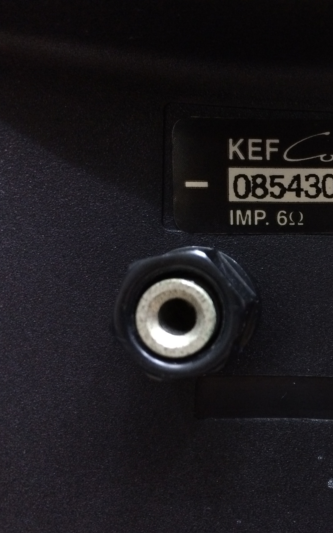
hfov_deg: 28.4
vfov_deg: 47.2
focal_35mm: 42
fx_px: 610
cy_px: 273
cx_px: 342
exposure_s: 1/20
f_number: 2.2
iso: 250
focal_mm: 4.15
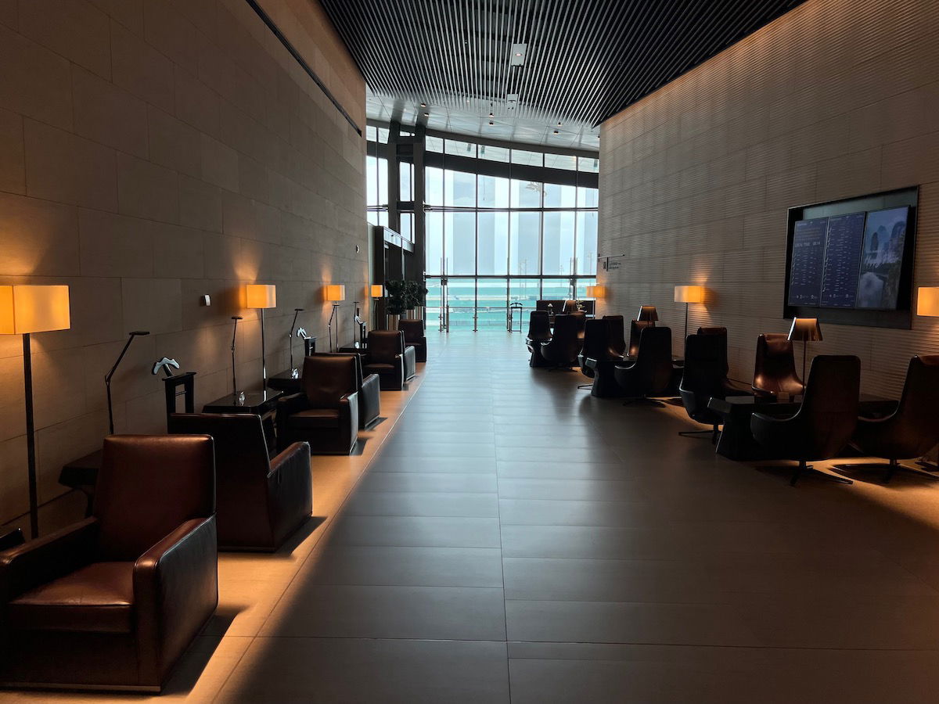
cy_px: 352
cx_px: 470
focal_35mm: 26
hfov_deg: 67.3
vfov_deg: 53.1
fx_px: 705
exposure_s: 1/687
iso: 50
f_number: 1.5
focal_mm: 5.7
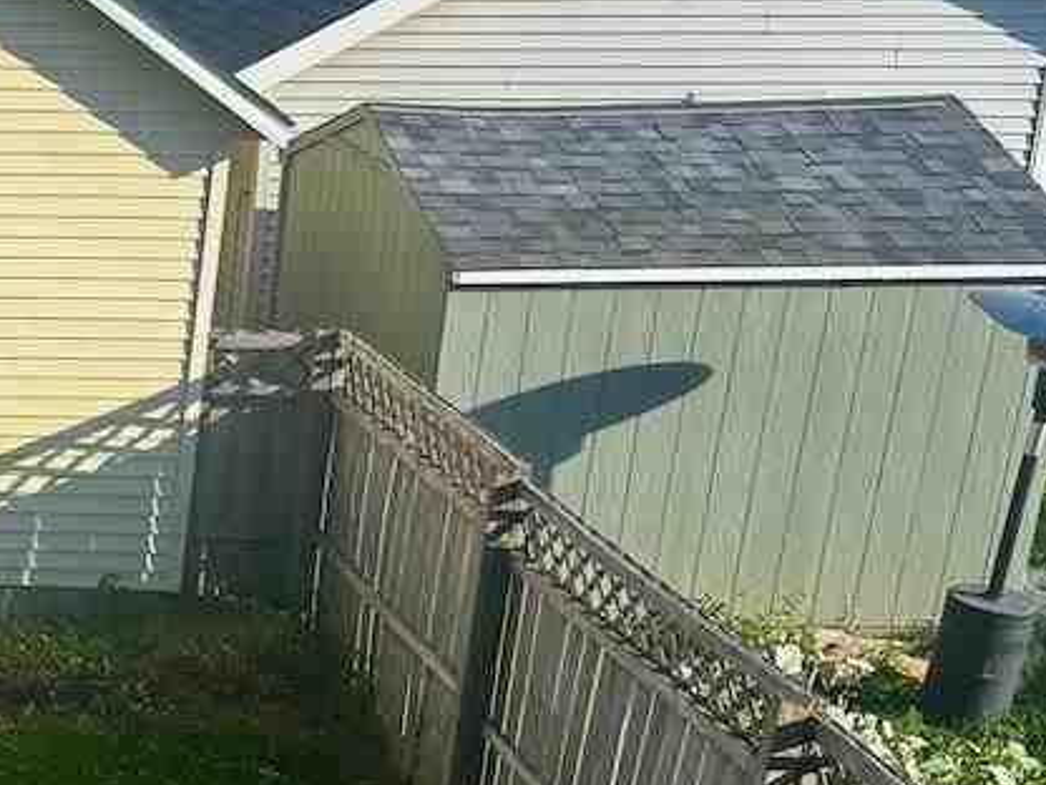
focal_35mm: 80
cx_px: -505
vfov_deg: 18.3
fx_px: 2417
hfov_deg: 20.9
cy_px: 614
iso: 50
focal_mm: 5.96
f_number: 1.6
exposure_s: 1/2398
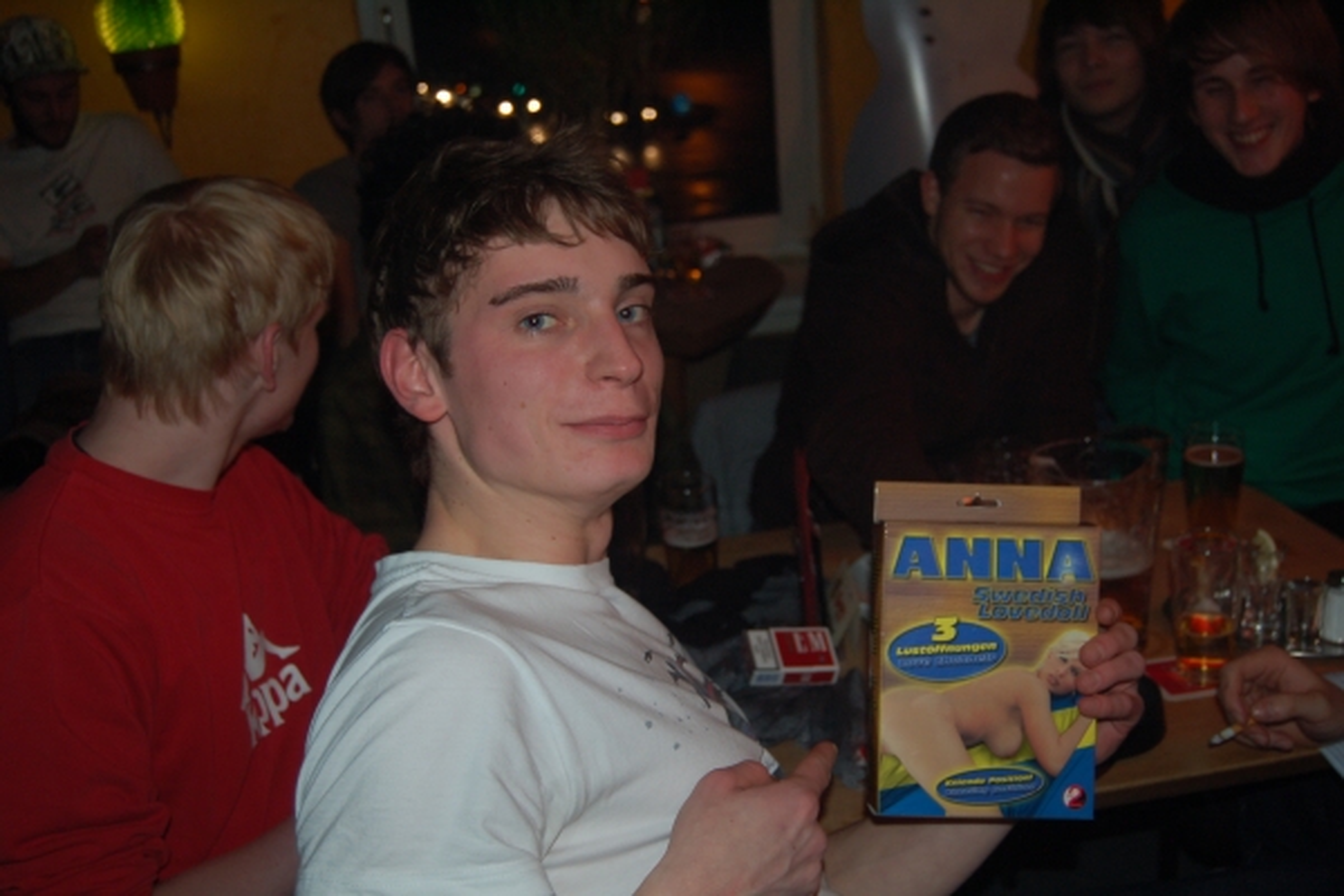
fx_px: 1568
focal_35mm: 42
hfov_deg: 46.4
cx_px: 672
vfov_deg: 31.9
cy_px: 448
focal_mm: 28
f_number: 4.2
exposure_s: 1/60
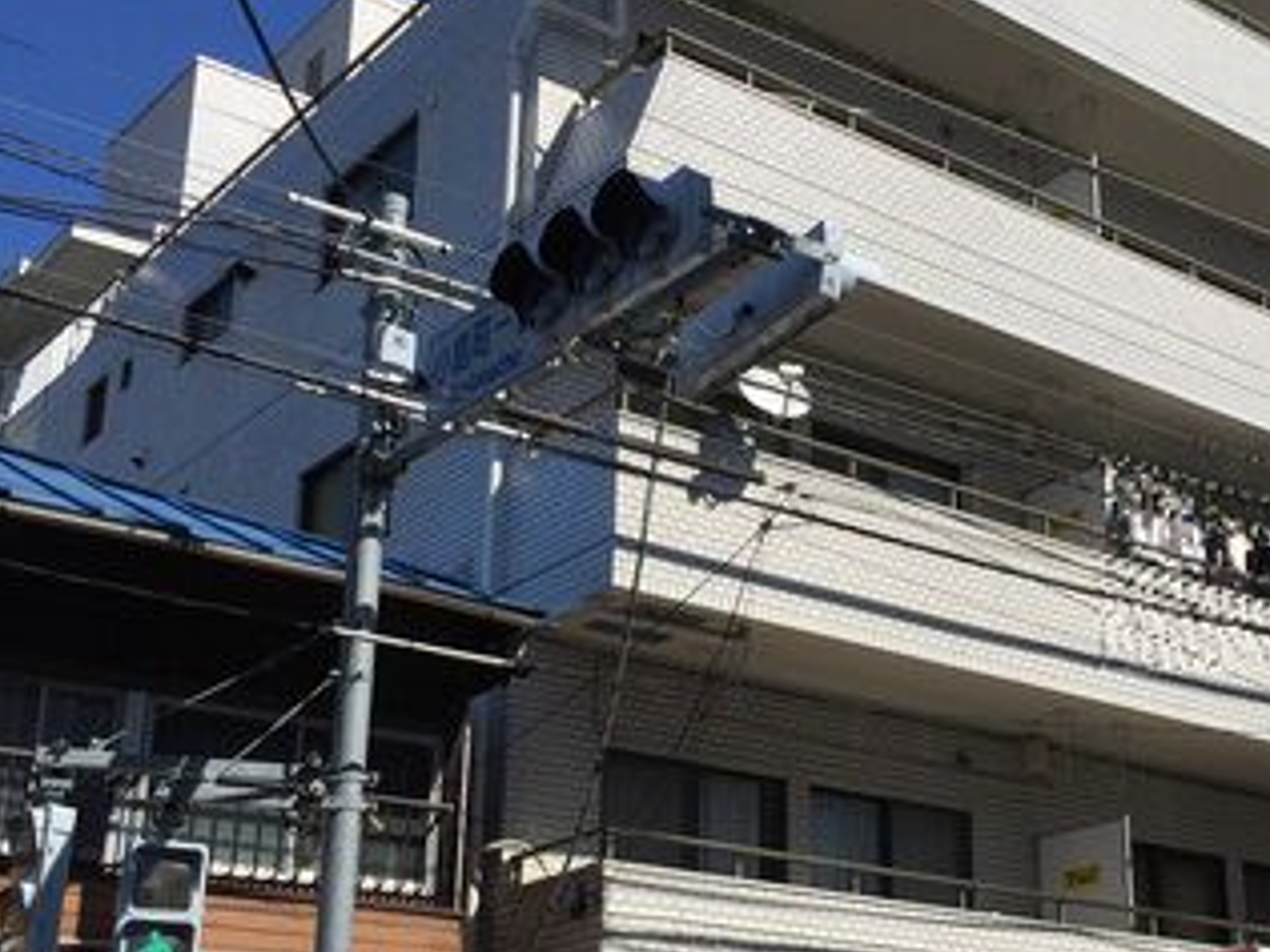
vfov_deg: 26.5
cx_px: 844
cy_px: 530
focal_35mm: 55
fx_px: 2018
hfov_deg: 34.6
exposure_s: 1/3597
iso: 32
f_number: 2.2
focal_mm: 4.15
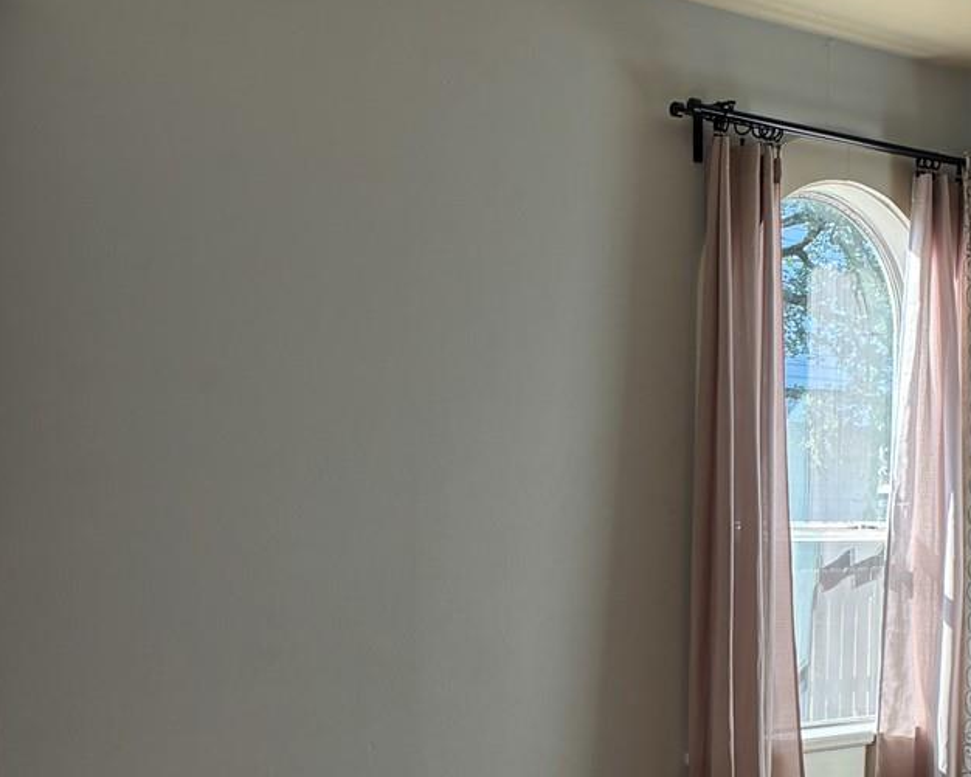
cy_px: 506
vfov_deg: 18.5
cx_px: 714
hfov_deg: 22.8
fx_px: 2386
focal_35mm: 83
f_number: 1.6
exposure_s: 1/258
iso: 40
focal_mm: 5.96
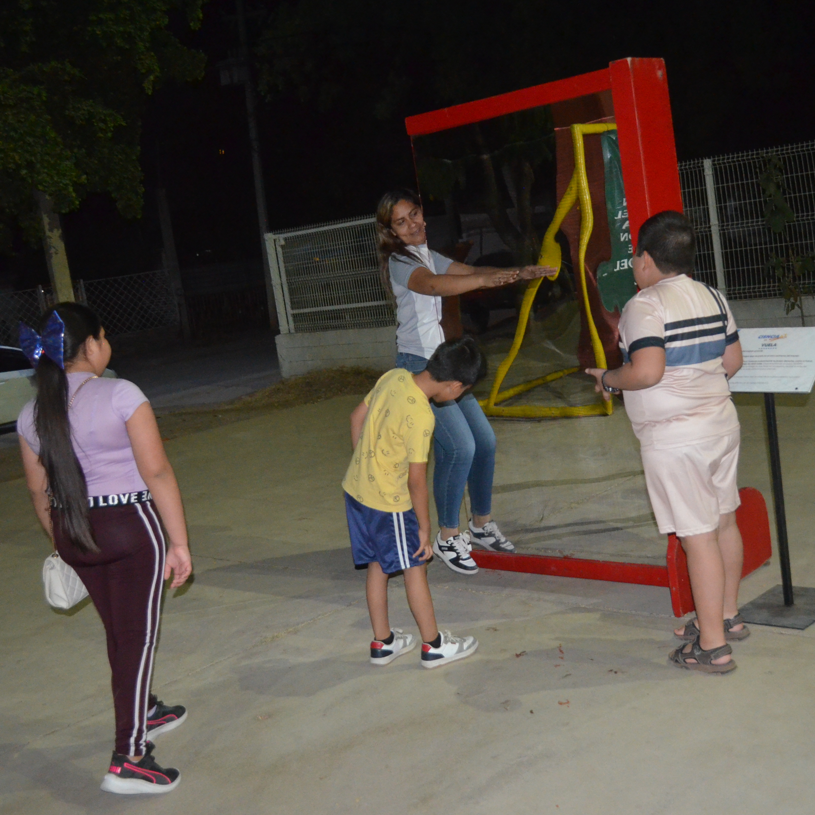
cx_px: 486
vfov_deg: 39.2
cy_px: 405
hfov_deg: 39.0
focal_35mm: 43
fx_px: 1145
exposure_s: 1/60
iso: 3200
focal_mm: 22
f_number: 4
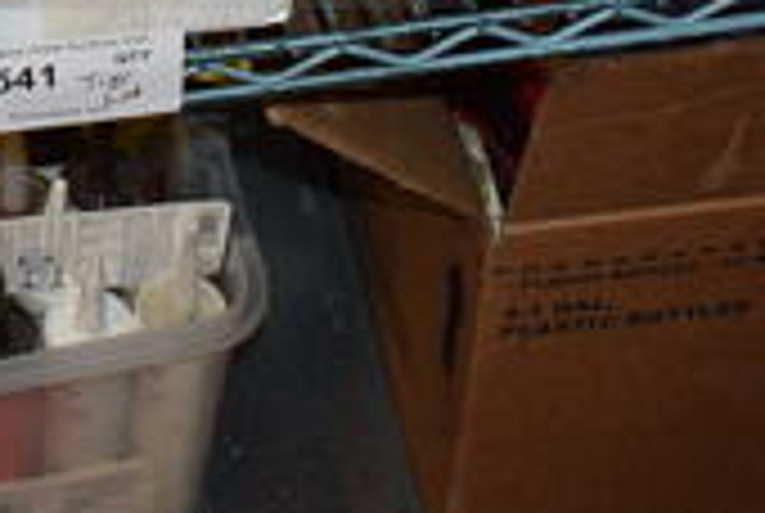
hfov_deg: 20.3
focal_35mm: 97
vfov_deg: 13.4
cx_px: -22
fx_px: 2065
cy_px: -230
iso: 720
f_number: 3.5
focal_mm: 18
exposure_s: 1/60
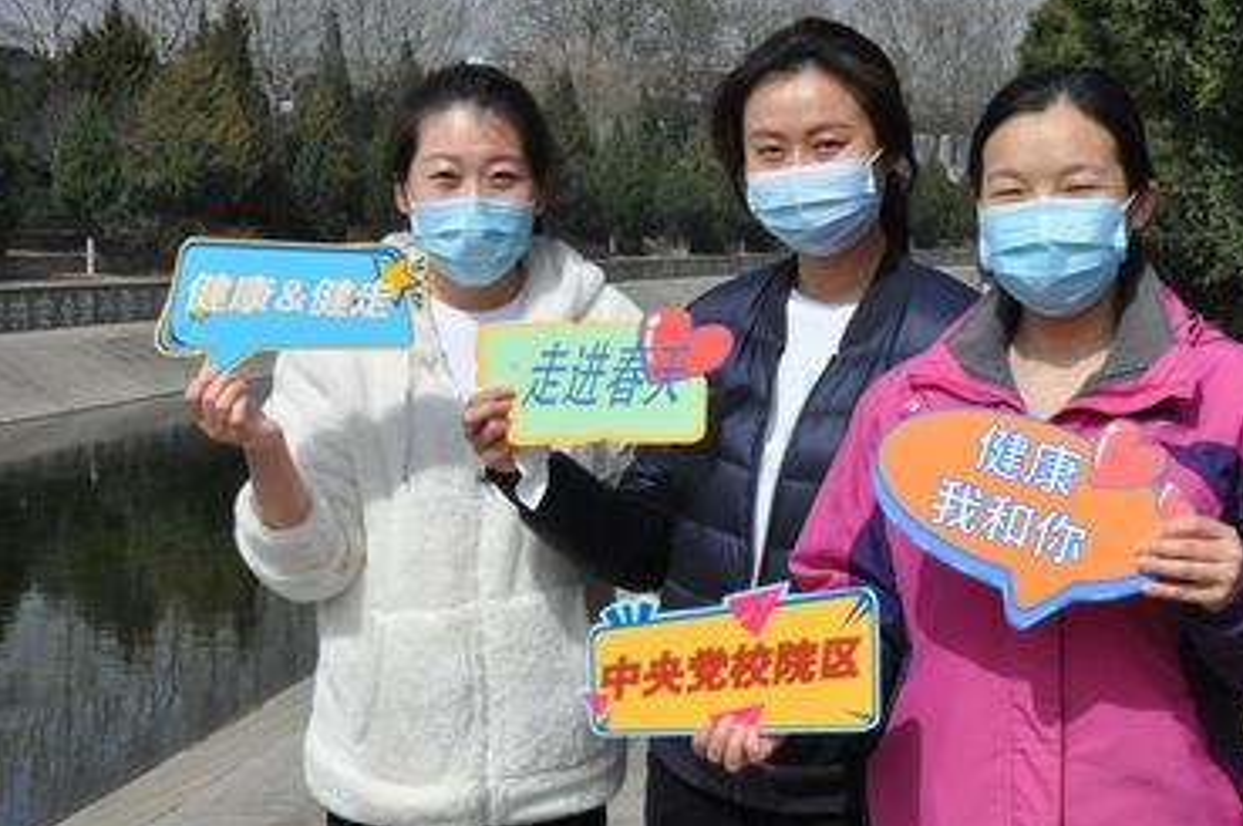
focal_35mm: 73
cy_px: 405
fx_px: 2517
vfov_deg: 18.6
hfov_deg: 27.7
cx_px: 714
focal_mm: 42
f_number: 20
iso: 800
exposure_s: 1/400
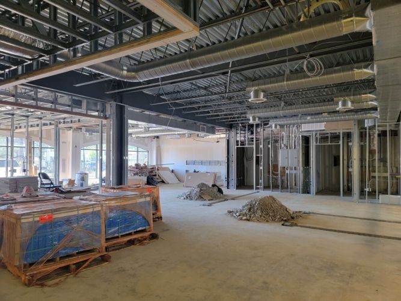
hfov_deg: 71.6
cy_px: 150
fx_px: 278
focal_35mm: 24
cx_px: 200
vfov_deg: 56.8
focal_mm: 6.7
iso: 320
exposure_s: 1/120
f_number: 1.8
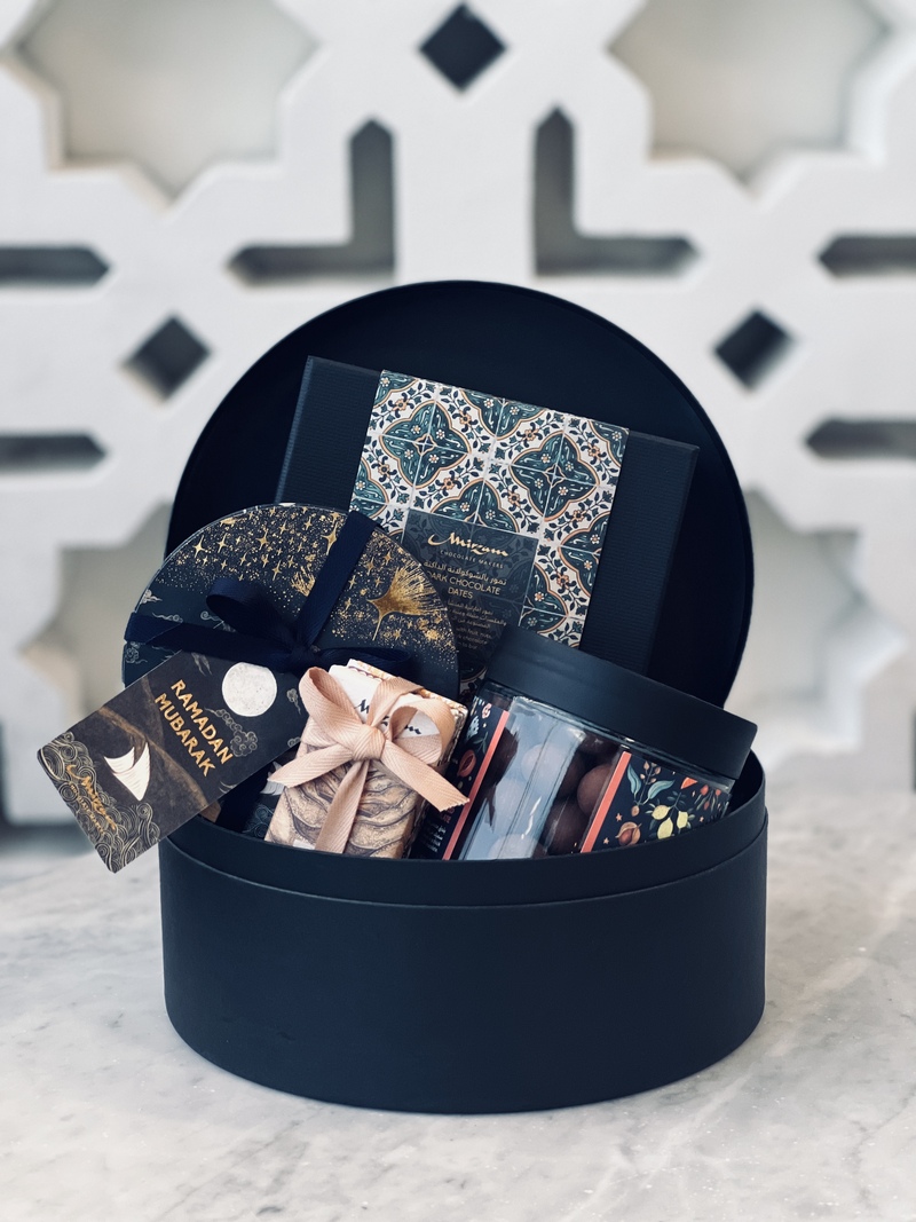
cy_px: 611
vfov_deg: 25.3
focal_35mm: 77
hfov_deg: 19.1
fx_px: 2717
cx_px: 458
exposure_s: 1/40
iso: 200
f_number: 2.8
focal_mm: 9
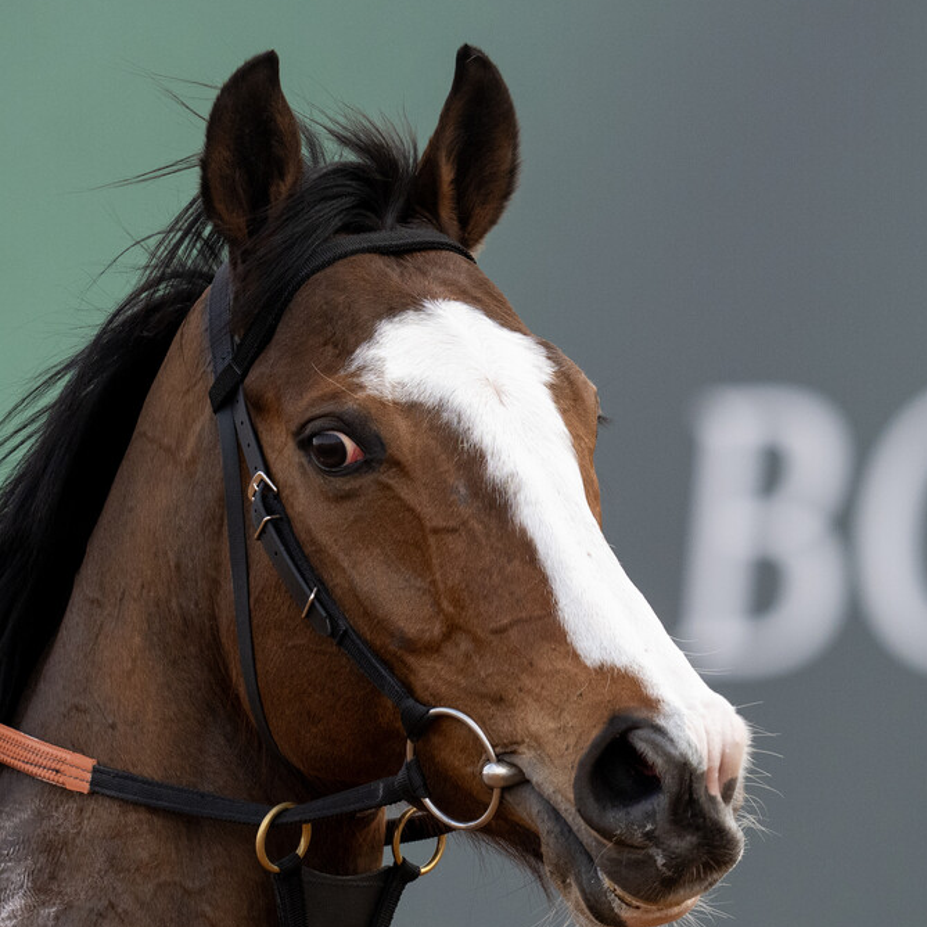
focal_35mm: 1016
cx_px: 22
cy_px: 548
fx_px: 30782
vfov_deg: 1.7
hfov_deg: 1.7
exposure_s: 1/1600
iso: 1000
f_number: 4
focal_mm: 400
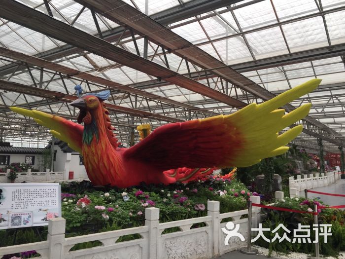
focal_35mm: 29
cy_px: 130
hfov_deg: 61.7
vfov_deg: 48.2
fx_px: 289
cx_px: 172
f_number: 2.2
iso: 32
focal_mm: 4.15
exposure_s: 1/109
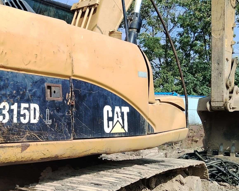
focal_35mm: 56
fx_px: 396
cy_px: 107
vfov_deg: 27.1
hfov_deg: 32.4
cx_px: 40
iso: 100
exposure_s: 1/1250
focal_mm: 4.25
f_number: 1.8
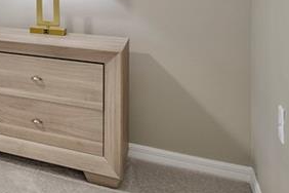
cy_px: -44
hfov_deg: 23.4
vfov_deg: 21.5
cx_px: -196
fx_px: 466
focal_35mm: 58
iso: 640
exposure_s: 1/4
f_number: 8
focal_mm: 16
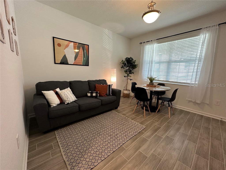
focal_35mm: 14
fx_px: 91
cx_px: 113
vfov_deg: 85.7
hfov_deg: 102.1
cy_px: 85
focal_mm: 2.22
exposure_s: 1/60
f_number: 2.2
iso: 160
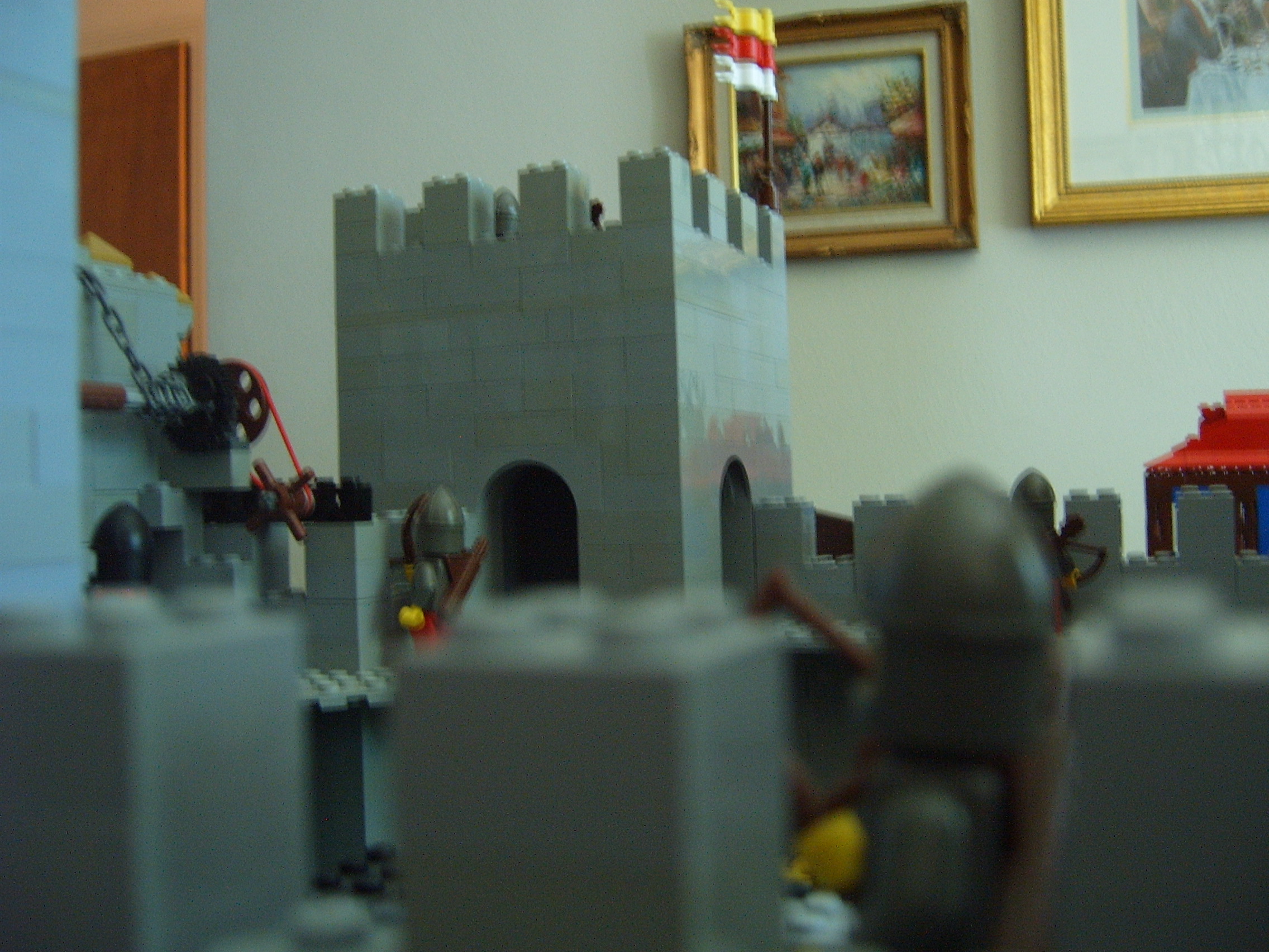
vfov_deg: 38.7
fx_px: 1356
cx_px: 634
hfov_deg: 50.1
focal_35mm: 37
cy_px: 476
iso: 141
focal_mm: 6.2
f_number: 2.9
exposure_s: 1/4
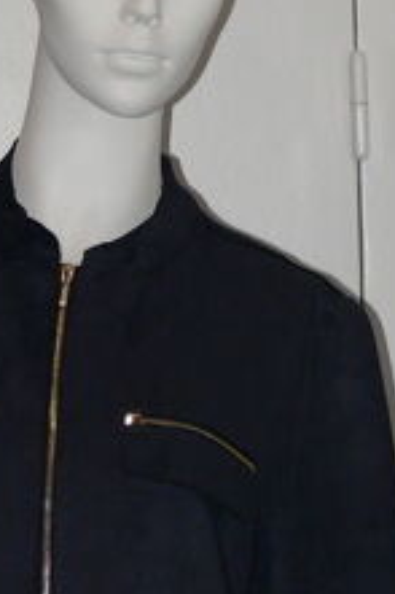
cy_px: 486
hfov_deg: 5.1
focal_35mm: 268
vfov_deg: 7.7
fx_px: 4417
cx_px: 89
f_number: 3.2
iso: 100
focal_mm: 13.8
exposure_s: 1/30
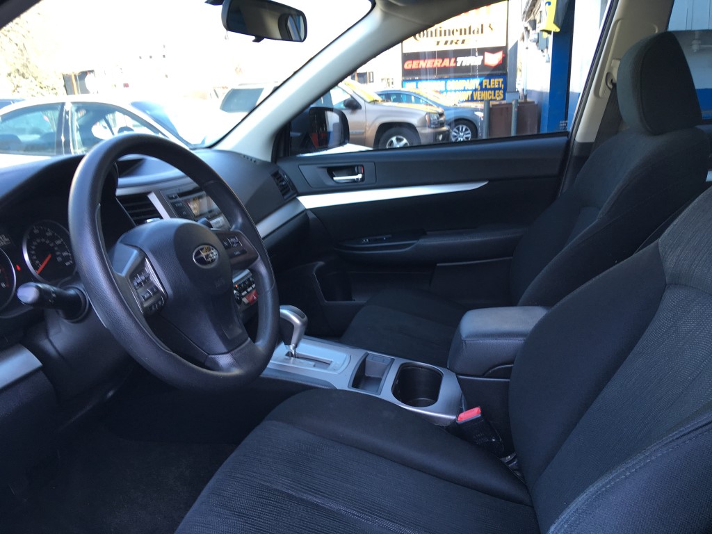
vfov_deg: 48.2
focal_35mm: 29
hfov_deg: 61.7
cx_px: 356
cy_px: 267
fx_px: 596
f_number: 2.2
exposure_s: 1/60
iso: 25
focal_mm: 4.15
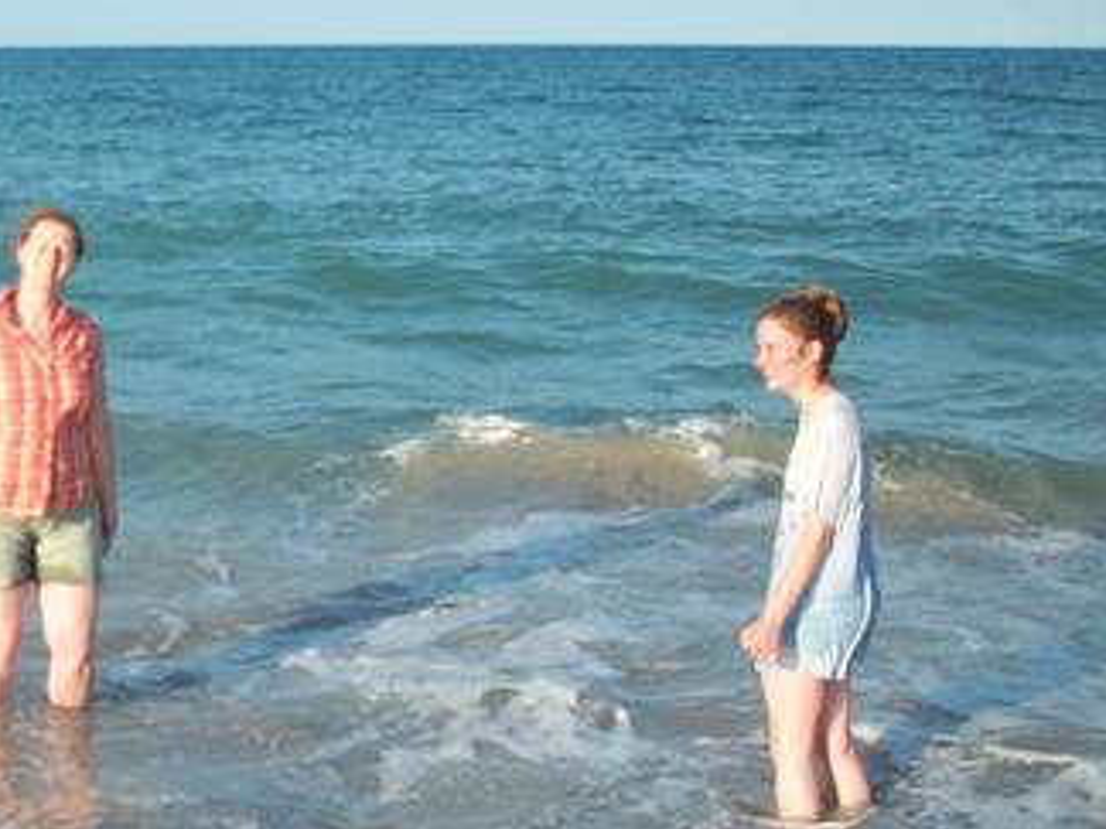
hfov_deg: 25.5
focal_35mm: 73
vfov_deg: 20.1
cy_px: 508
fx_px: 2332
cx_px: 20
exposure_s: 1/244
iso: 80
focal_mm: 6.2
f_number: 5.6
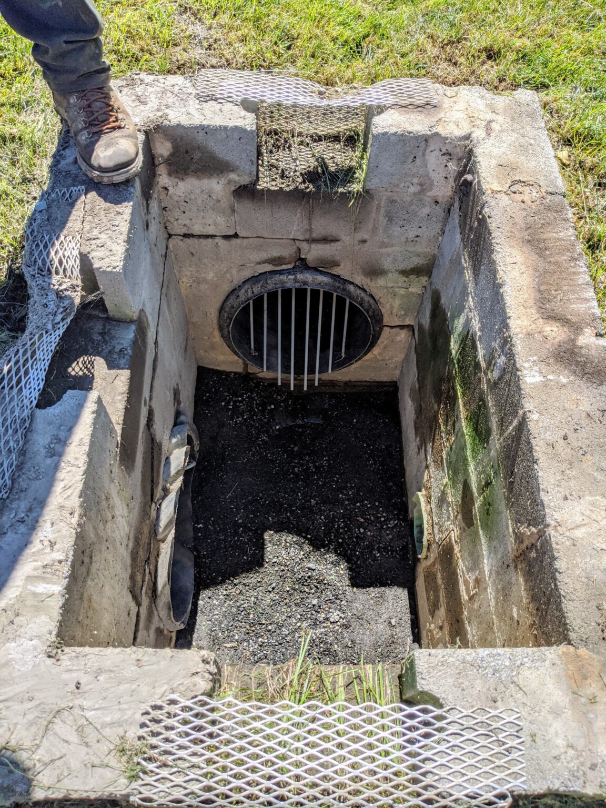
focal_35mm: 27
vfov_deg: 65.3
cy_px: 404
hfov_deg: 51.4
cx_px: 303
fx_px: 630
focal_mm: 4.38
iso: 58
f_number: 1.73
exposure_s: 1/3356
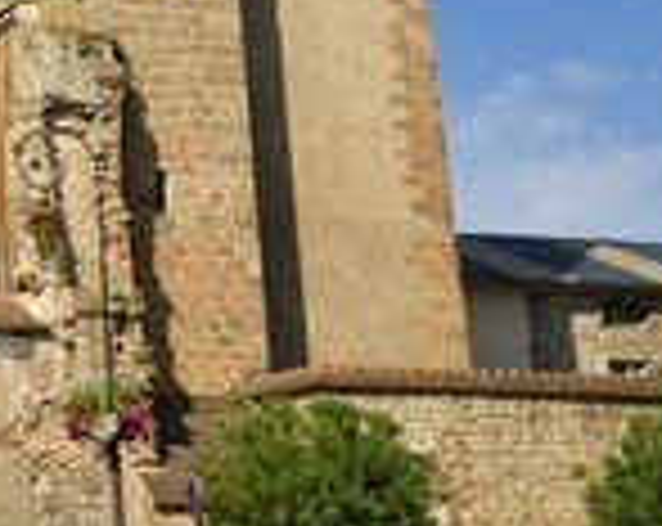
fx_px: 1994
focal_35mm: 102
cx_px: -270
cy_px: -81
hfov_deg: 17.3
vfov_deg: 14.6
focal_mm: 38
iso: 200
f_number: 14
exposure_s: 1/250
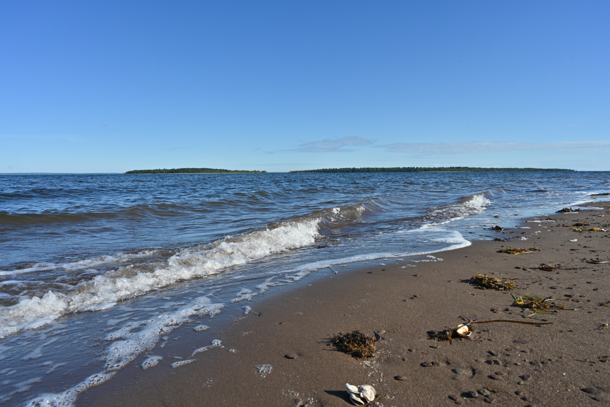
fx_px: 407
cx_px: 305
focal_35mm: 24
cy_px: 204
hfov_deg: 73.7
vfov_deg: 53.1
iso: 100
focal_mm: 24
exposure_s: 1/250
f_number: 11
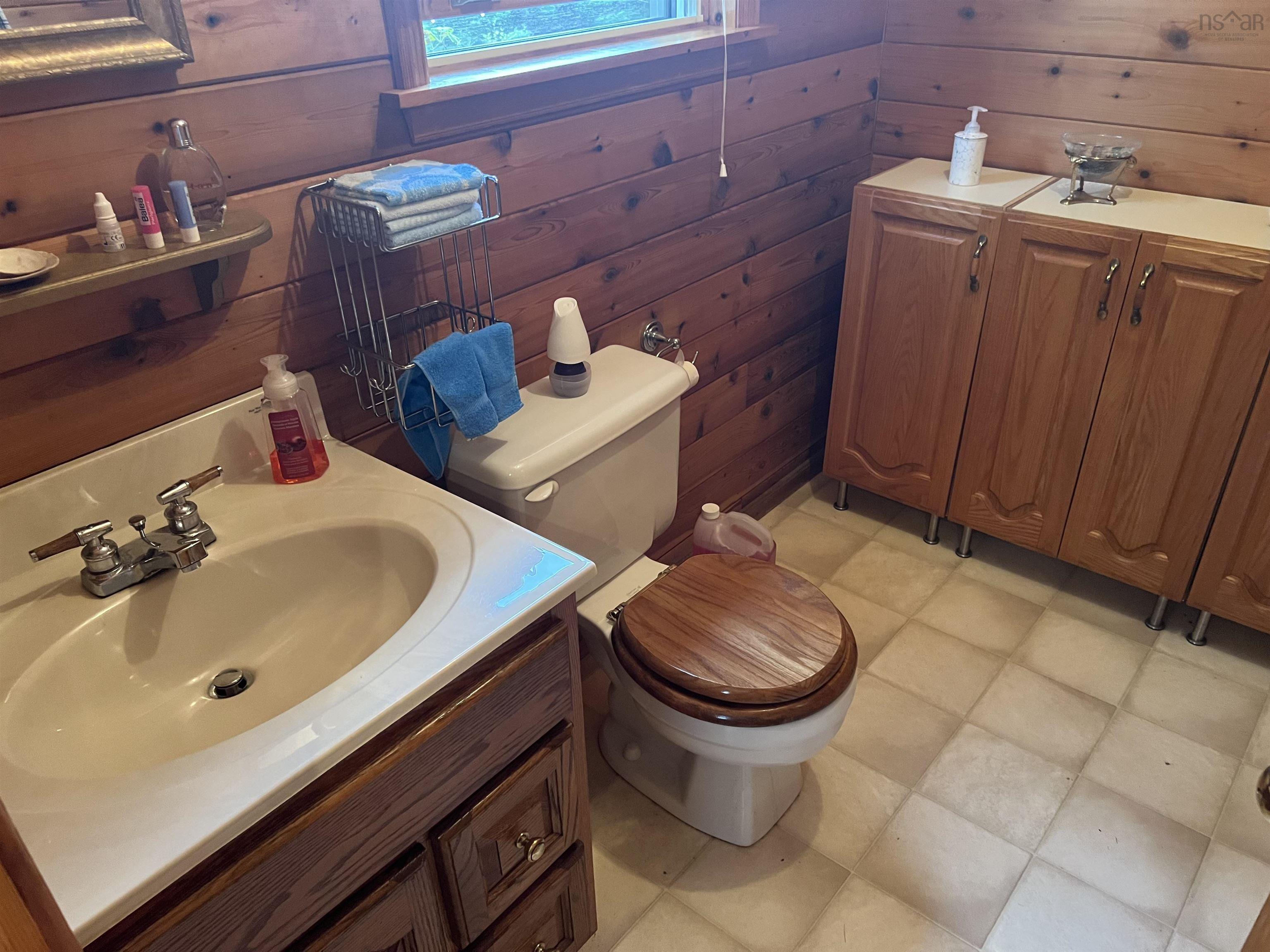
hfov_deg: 67.3
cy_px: 476
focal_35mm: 26
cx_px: 635
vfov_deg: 53.1
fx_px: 954
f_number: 1.5
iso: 500
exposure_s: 1/40
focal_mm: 5.7
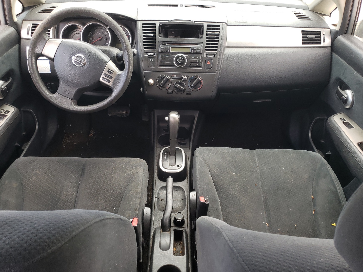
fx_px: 304
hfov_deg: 61.6
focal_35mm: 29
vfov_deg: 48.2
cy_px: 130
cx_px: 173
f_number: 1.5
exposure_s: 1/100
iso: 55
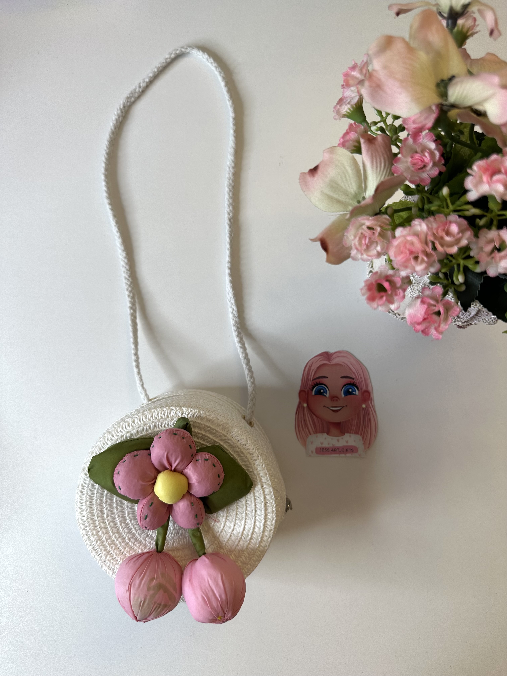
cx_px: 254
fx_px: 469
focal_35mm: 24
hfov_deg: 56.8
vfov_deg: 71.6
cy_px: 338
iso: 80
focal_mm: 6.86
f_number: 1.78
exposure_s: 1/121
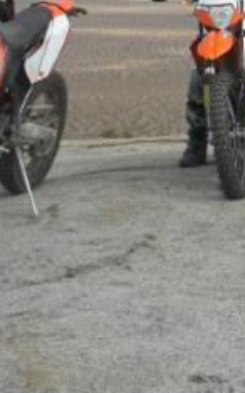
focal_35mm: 134
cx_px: 451
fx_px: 1433
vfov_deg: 15.3
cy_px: -18
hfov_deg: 9.3
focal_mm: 6.6
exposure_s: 1/164
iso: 90
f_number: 10
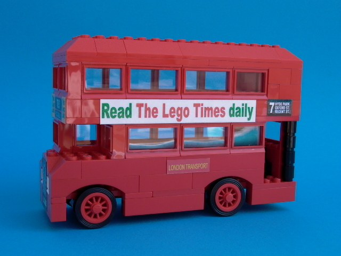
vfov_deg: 30.3
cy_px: 128
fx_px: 473
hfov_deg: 39.7
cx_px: 170
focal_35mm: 48
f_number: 4.36
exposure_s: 1/326
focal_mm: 10.16
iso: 100
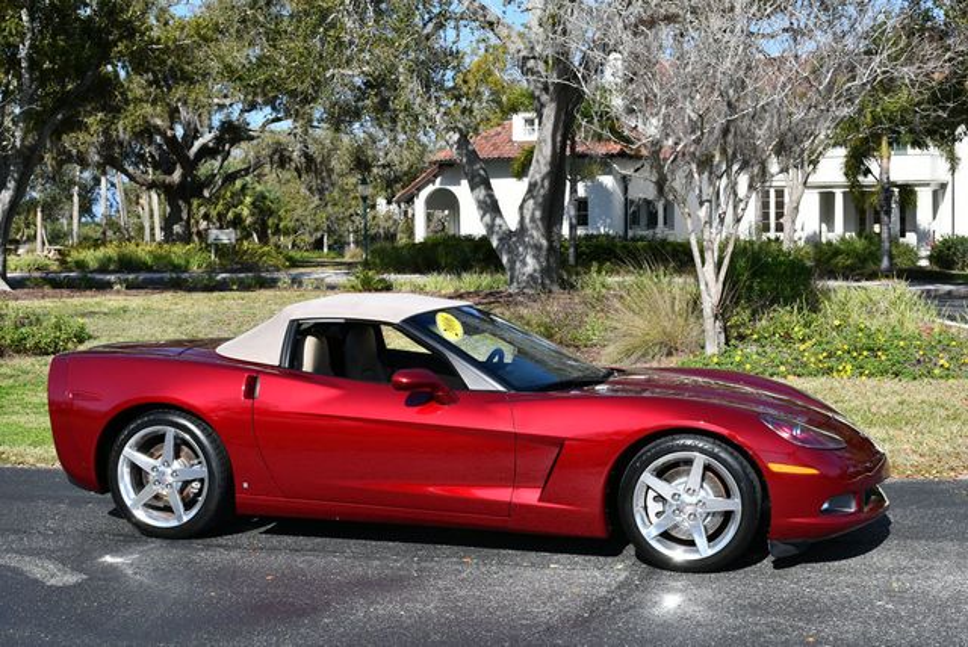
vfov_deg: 26.0
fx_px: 1399
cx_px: 484
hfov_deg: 38.2
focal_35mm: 52
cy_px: 324
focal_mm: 26
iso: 100
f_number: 8
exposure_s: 1/250
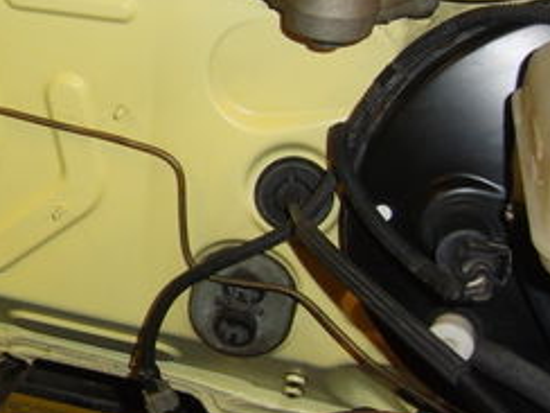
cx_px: -43
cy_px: 156
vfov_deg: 23.2
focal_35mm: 63
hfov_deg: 28.2
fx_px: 1001
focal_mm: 4.3
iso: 250
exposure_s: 1/30
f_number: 3.2
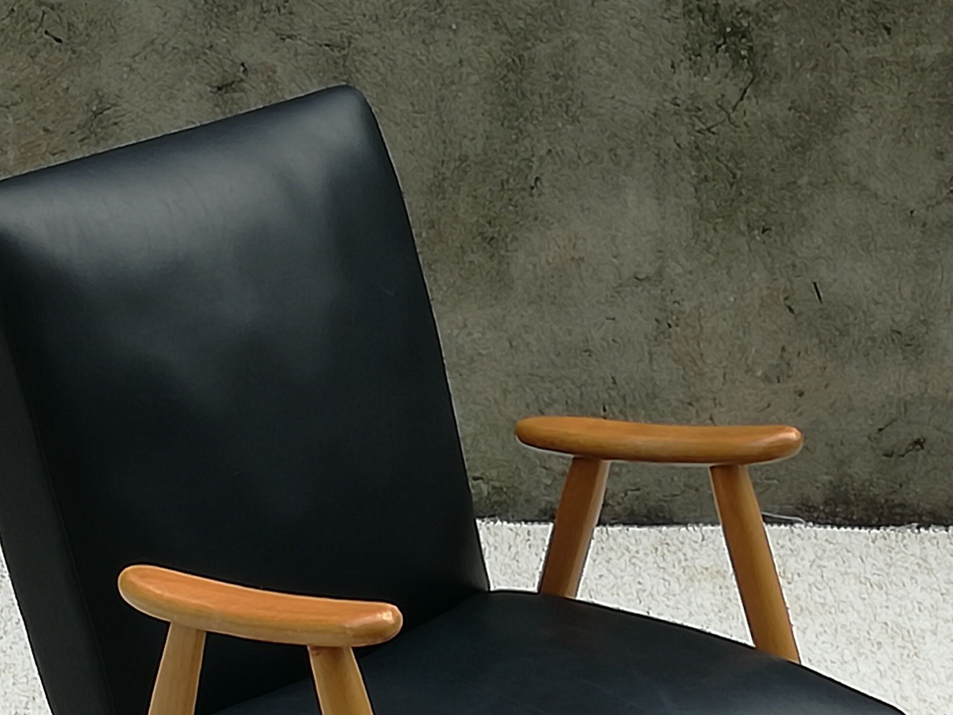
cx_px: 396
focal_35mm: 57
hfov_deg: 33.7
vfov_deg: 24.8
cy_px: 668
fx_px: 1569
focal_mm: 3.79
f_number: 2
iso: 50
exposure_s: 1/150
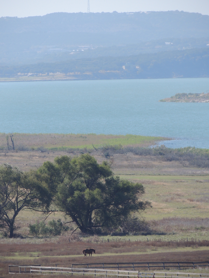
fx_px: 4025
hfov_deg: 3.0
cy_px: 139
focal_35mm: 500
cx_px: 104
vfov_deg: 4.0
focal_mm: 89.1
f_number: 4.9
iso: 140
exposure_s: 1/800
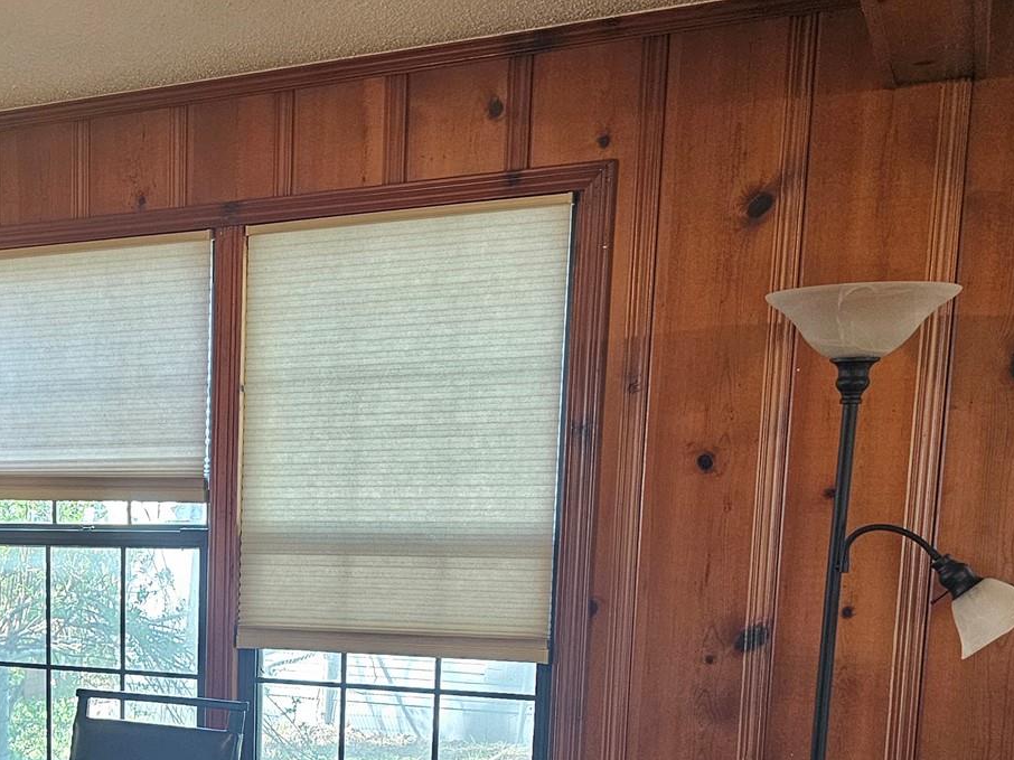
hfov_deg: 33.0
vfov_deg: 26.8
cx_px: -57
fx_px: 1523
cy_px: 715
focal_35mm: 52
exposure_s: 1/120
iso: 400
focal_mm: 6.3
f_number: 1.7
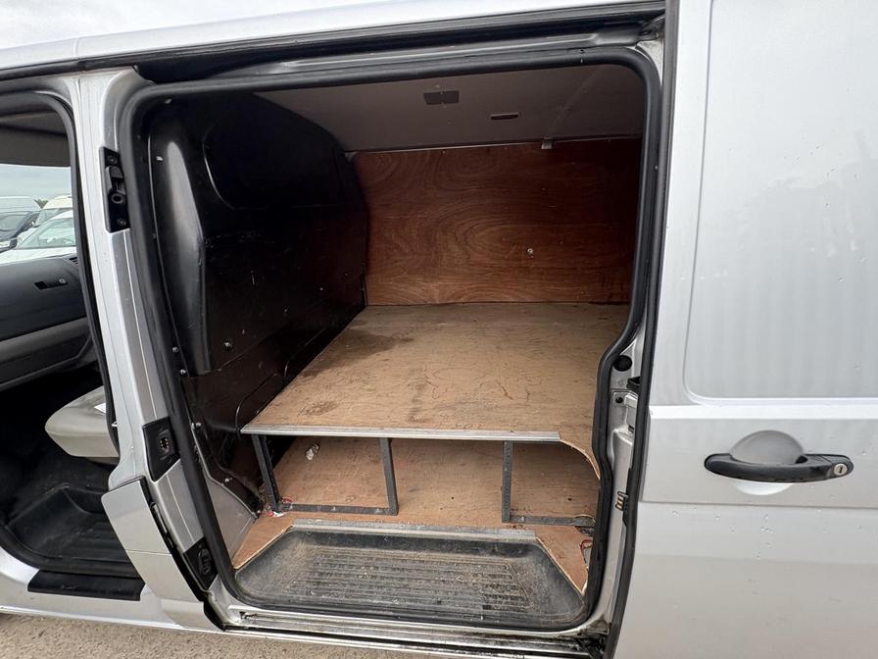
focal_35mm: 14
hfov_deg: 102.1
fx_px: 355
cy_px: 330
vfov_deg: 85.7
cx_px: 439
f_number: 2.2
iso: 100
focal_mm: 2.22
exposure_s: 1/136
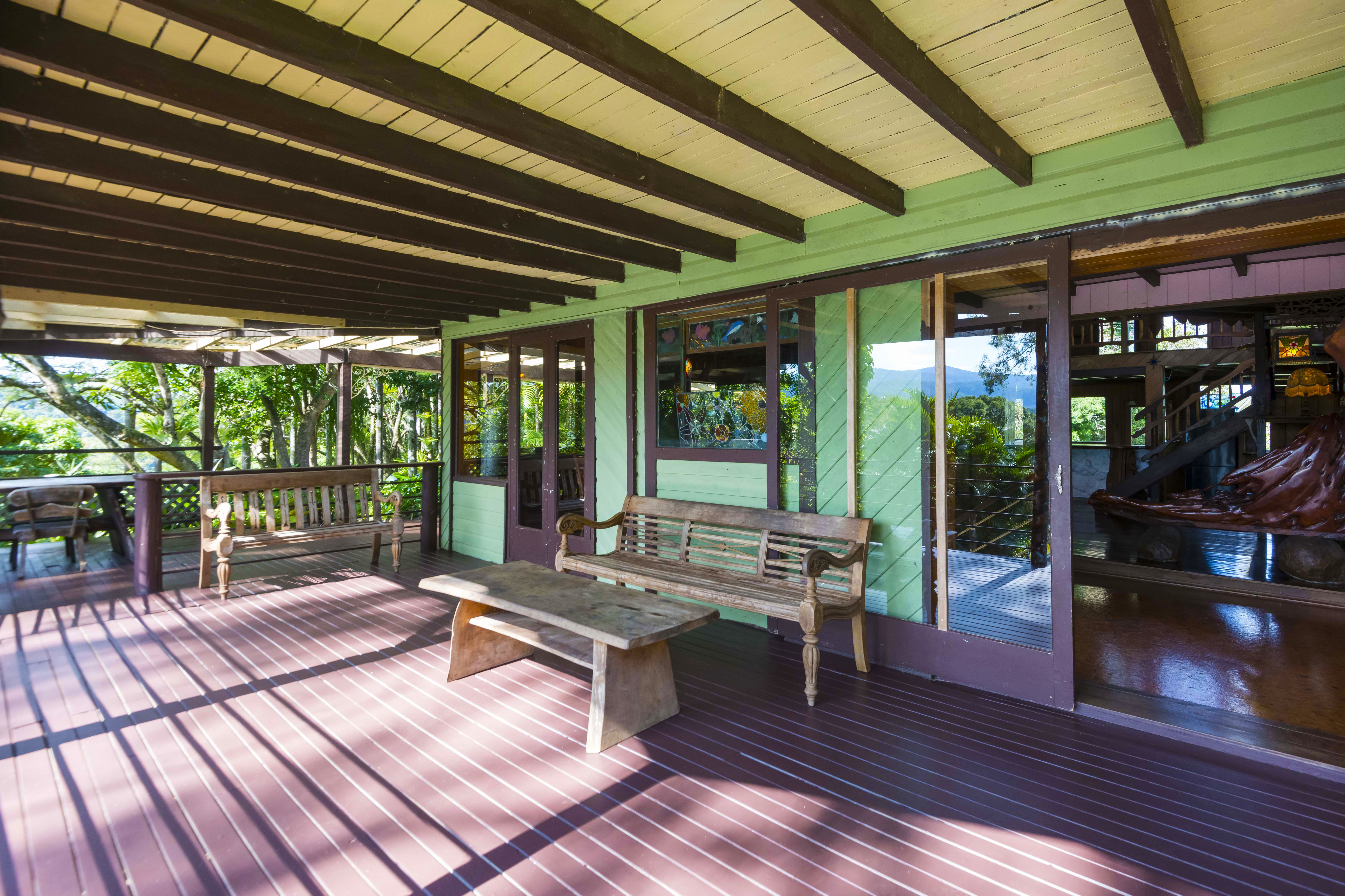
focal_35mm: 17
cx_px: 693
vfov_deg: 70.4
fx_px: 635
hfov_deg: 93.2
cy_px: 428
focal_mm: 16
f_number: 8
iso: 800
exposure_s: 1/80
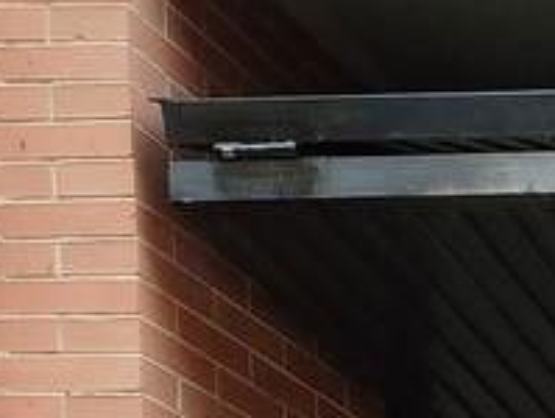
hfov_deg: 10.9
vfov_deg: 8.2
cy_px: 1243
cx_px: 1322
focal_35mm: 154
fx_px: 2474
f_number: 1.7
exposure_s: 1/50
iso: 160
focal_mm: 5.31
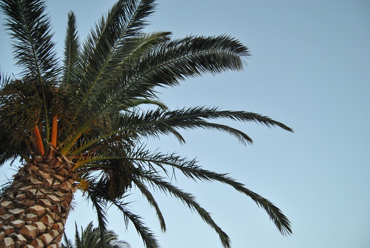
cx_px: 185
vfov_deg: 48.1
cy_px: 124
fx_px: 278
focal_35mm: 27
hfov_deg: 67.3
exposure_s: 1/60
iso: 800
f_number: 4
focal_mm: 18
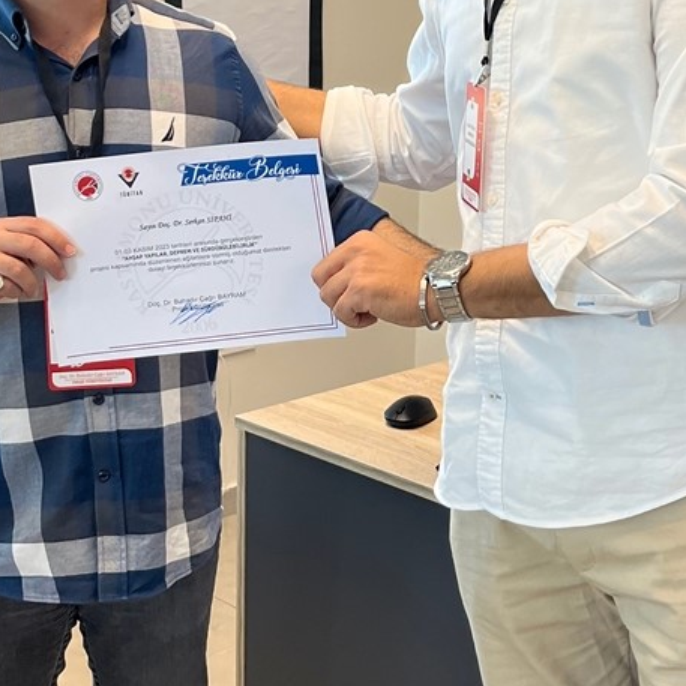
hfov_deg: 25.7
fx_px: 1502
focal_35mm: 67
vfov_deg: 25.3
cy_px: 131
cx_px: 386
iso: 100
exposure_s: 1/100
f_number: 1.6
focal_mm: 5.1
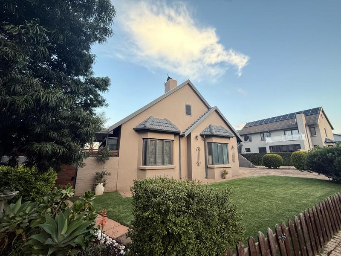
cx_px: 170
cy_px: 128
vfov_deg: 85.7
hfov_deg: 102.1
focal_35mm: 14
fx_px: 138
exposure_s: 1/99
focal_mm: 2.22
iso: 100
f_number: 2.2
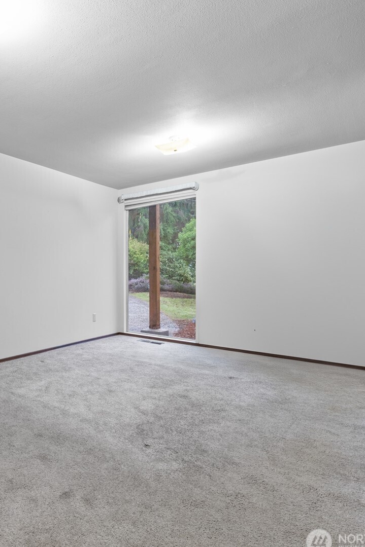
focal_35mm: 22
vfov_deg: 78.6
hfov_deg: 47.4
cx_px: -1
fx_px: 335
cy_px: 275
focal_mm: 14
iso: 250
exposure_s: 2.5
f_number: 8
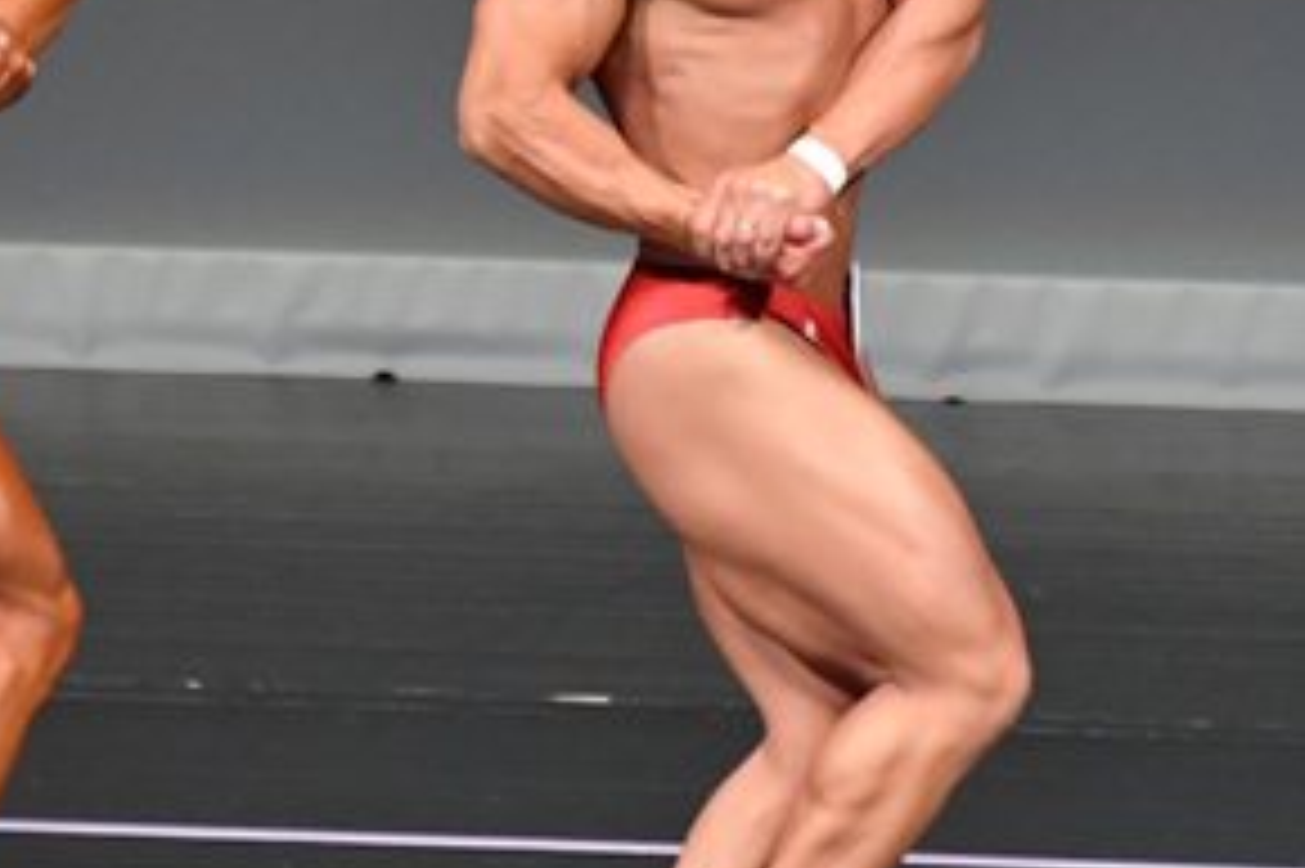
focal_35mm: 922
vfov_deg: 1.5
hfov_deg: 2.2
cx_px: 695
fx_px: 33402
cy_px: 301
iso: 5000
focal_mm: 230
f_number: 5.6
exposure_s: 1/400
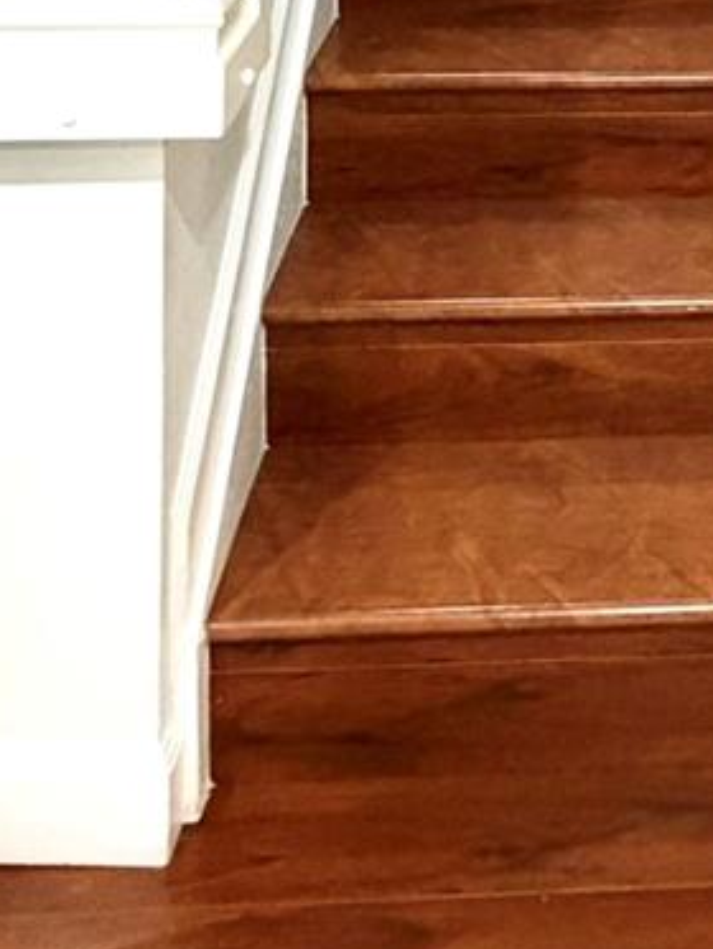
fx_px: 1235
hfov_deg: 30.9
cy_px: -298
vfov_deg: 31.7
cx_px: 632
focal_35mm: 45
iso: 500
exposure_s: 1/60
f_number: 2.2
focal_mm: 2.22
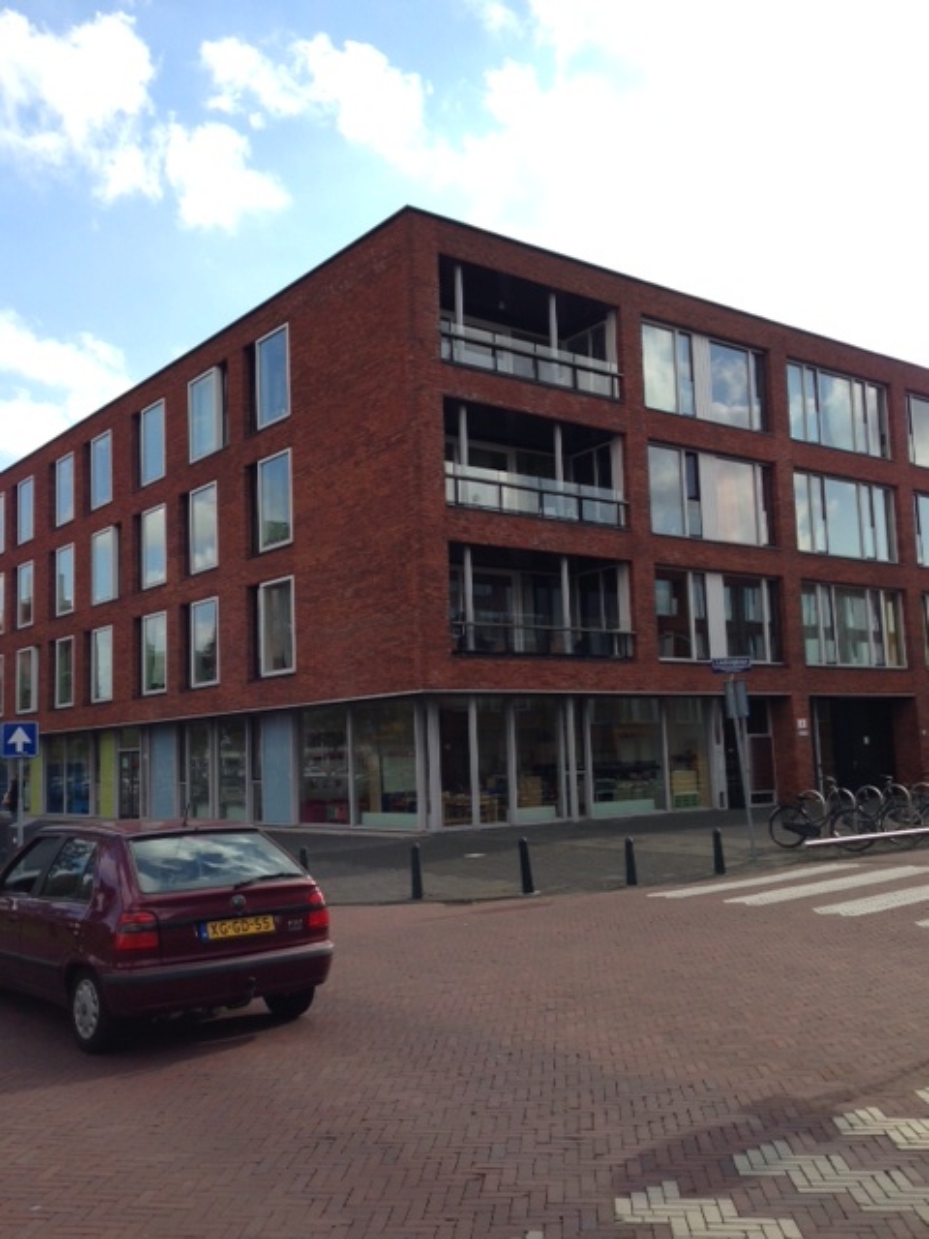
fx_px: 1181
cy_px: 620
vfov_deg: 55.4
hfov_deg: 42.9
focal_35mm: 33
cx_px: 464
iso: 50
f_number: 2.4
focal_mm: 4.12
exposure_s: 1/935
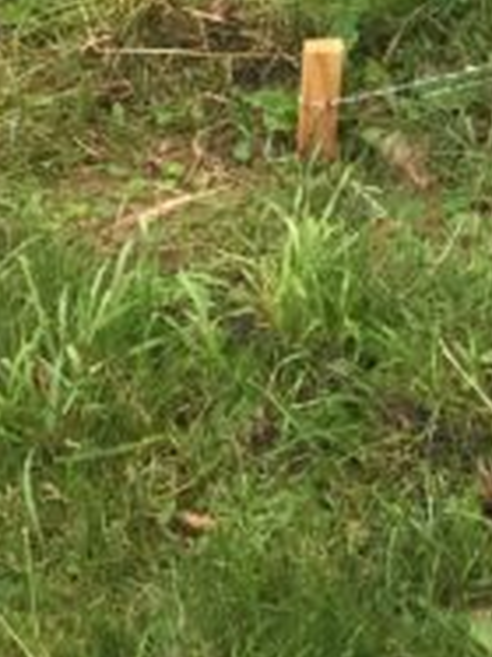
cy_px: -682
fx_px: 2258
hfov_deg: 12.3
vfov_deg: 13.9
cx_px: 471
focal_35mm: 119
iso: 50
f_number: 2.2
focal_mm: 4.15
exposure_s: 1/100
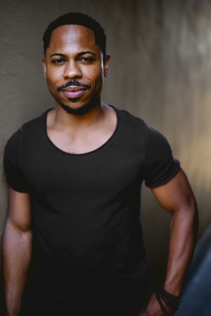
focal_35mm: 50
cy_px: 158
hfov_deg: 27.0
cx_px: 106
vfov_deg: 39.6
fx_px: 439
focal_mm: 50
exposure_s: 1/400
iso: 320
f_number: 1.4
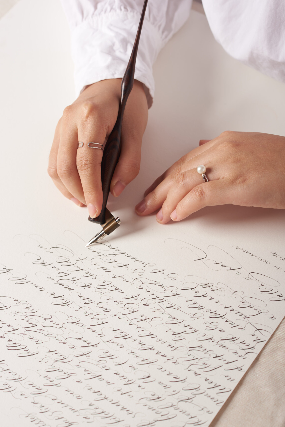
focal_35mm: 85
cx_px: 142
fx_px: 1008
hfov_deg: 16.1
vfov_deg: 23.9
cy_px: 214
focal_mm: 85
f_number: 8
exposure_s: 1/160
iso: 100
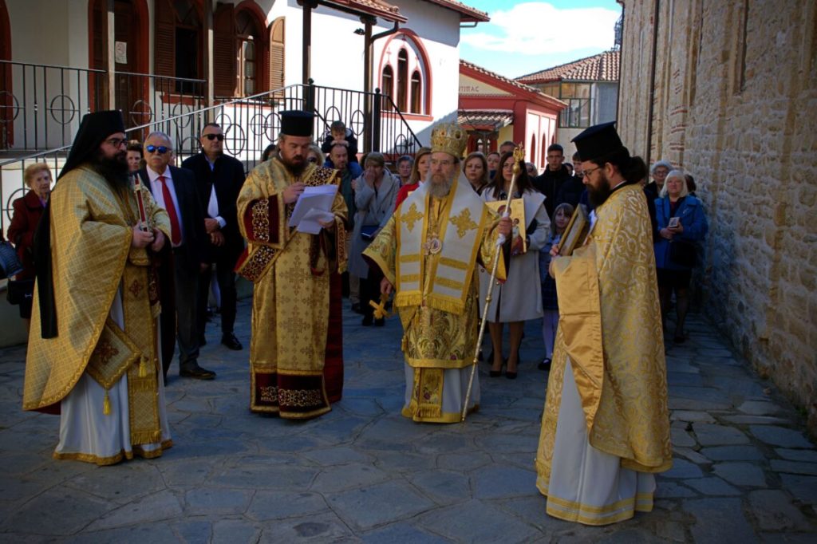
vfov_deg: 36.8
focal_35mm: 36
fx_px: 817
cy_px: 272
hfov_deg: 53.1
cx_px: 408
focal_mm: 24
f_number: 5.6
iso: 200
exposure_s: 1/250
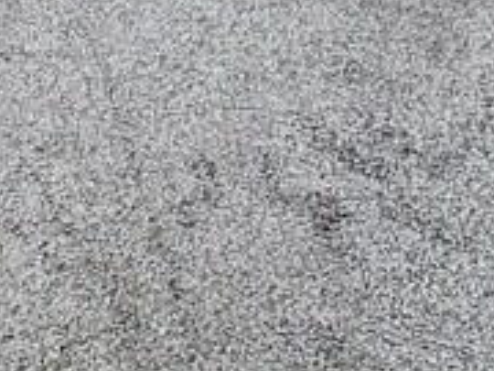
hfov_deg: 16.8
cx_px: -574
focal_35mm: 74
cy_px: -431
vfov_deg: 15.0
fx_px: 1056
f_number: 2.2
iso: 64
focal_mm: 2.2
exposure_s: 1/50
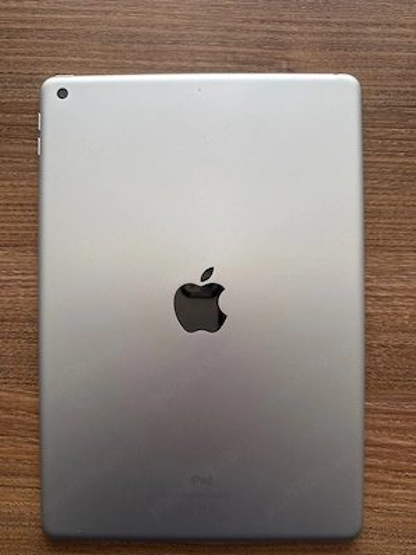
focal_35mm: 24
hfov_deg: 56.8
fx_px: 385
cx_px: 208
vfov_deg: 71.6
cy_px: 278
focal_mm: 6.76
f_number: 1.78
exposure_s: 1/617
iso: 80
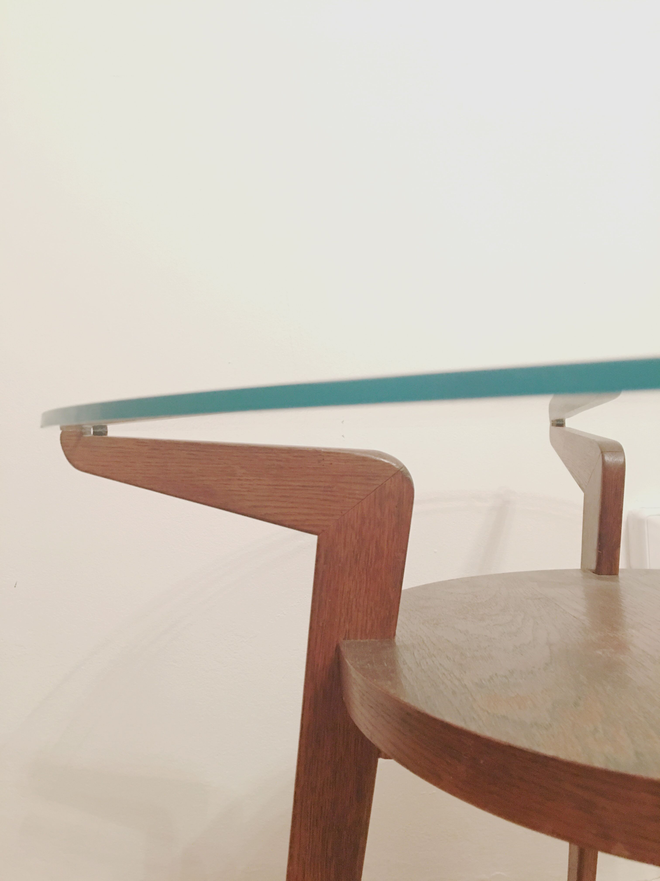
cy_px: 440
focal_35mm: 29
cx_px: 330
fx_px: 737
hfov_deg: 48.2
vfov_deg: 61.7
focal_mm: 4.15
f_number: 2.2
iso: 160
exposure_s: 1/8
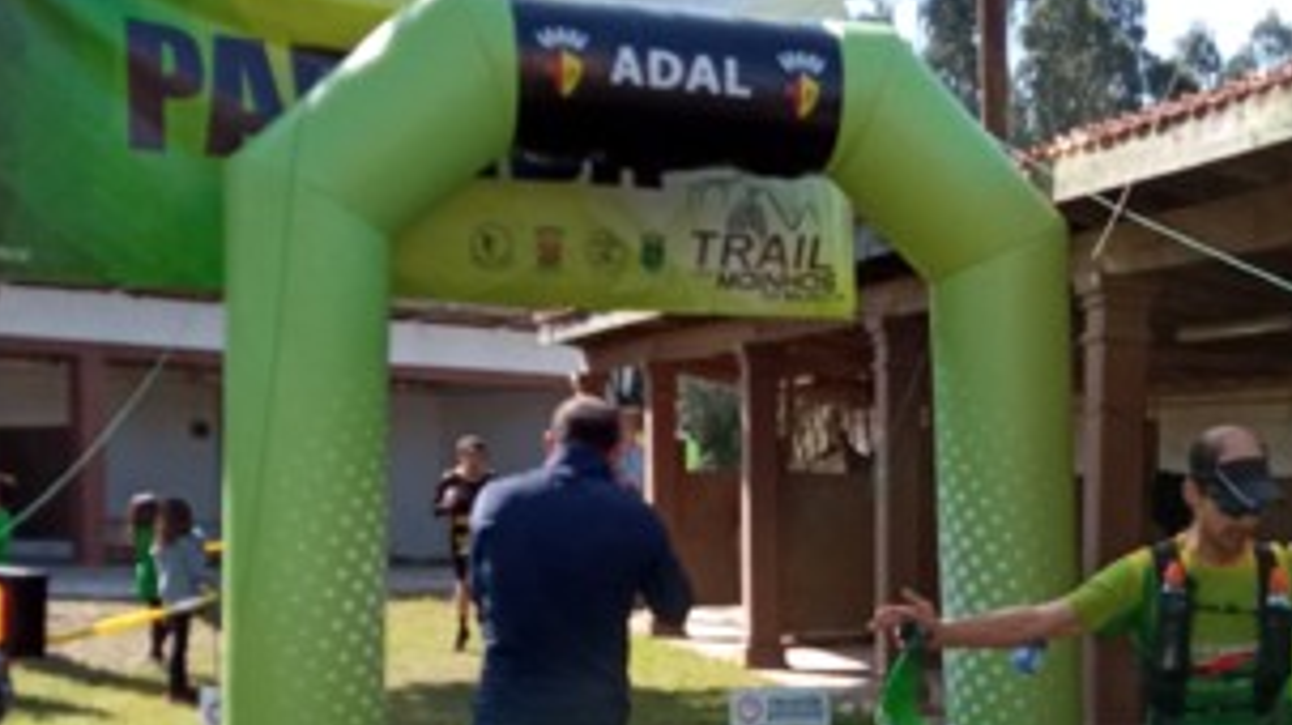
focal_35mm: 70
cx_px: 972
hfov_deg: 29.7
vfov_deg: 16.6
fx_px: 2397
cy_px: 806
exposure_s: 1/466
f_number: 2.2
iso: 111
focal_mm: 3.79
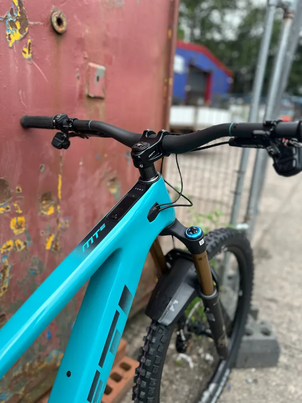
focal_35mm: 24
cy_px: 202
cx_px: 151
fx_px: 279
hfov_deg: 56.8
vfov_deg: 71.6
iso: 80
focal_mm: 6.86
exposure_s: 1/694
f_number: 1.78
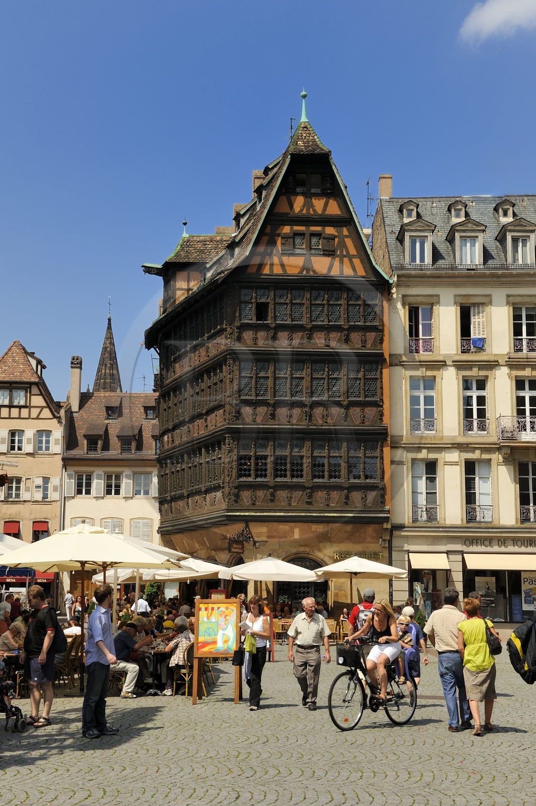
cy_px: 403
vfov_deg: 38.2
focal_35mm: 52
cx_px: 268
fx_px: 1163
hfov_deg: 25.9
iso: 200
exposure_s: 1/160
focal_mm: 52
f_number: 13
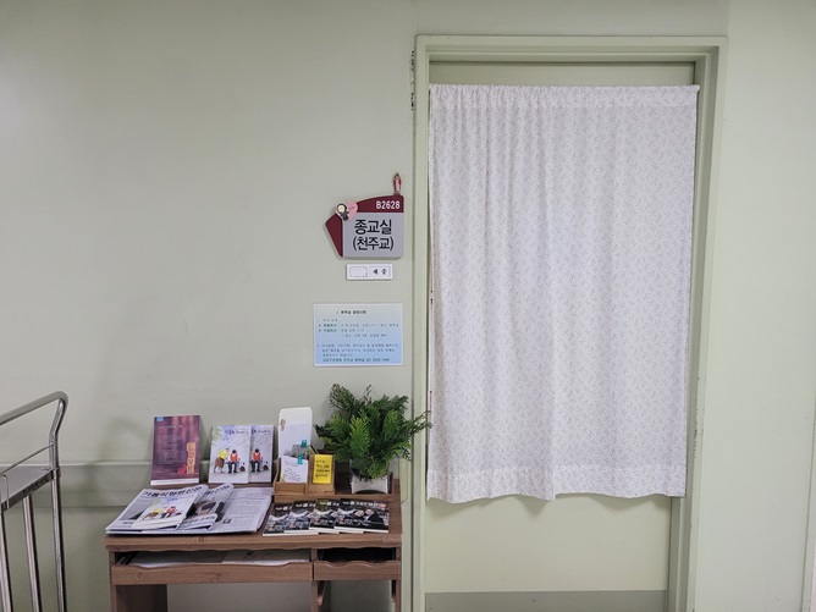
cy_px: 306
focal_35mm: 26
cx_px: 408
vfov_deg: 53.1
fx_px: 613
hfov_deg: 67.3
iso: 320
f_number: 1.8
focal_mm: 5.4
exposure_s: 1/120
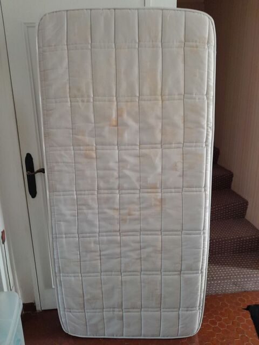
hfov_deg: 51.4
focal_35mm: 27
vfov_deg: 65.3
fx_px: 269
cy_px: 172
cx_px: 130
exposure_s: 1/50
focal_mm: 4
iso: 250
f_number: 1.8
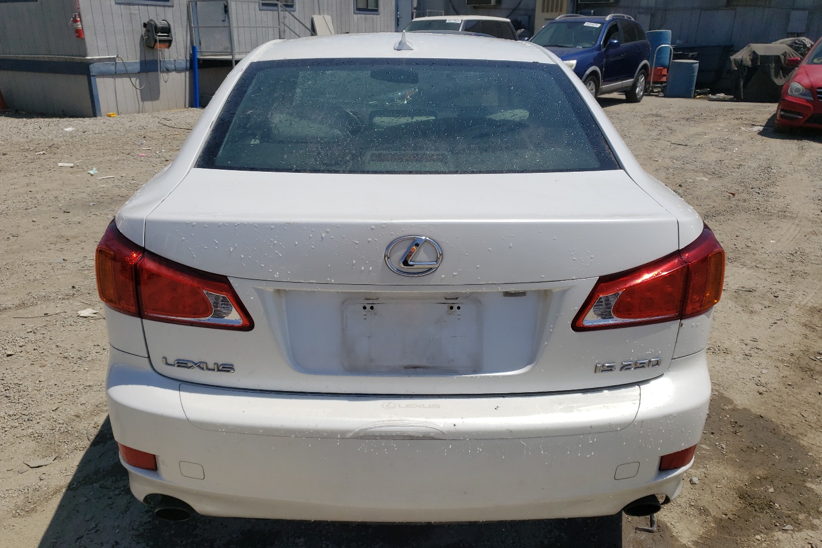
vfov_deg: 46.3
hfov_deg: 65.5
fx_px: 639
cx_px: 404
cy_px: 315
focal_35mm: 28
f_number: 1.5
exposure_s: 1/10000
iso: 50
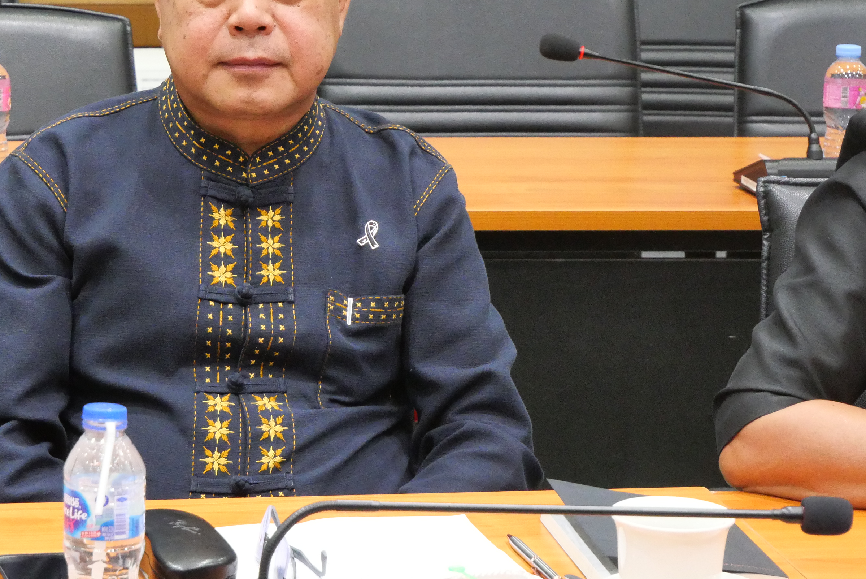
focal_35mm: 147
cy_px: 144
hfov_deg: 13.9
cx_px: 219
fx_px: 3538
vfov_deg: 9.3
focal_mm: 46
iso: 3200
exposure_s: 1/40
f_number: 5.6
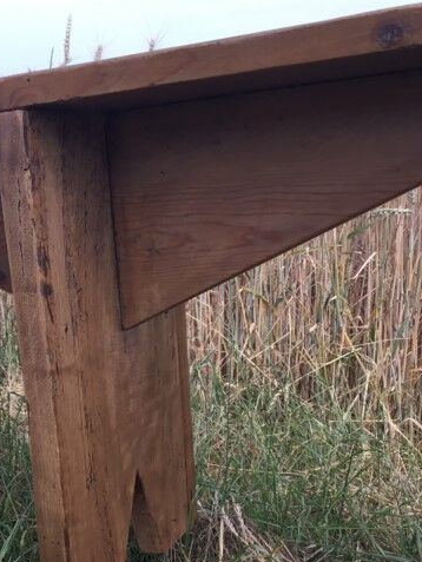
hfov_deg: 27.6
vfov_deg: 36.0
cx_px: 98
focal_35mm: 52
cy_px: 416
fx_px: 845
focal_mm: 3.3
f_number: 2.4
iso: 25
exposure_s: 1/422
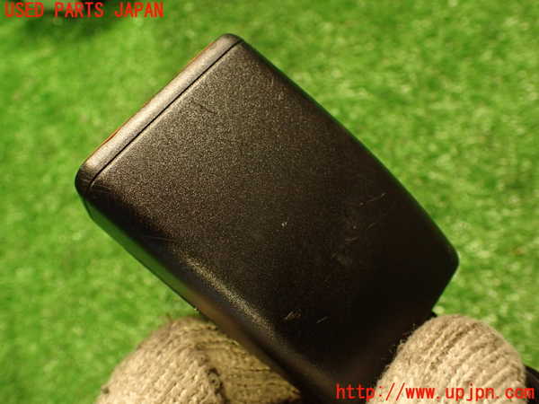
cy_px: 202
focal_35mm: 30
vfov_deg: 46.8
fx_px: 467
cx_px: 270
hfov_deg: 60.0
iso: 640
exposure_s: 1/30
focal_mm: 5.4
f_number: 2.3
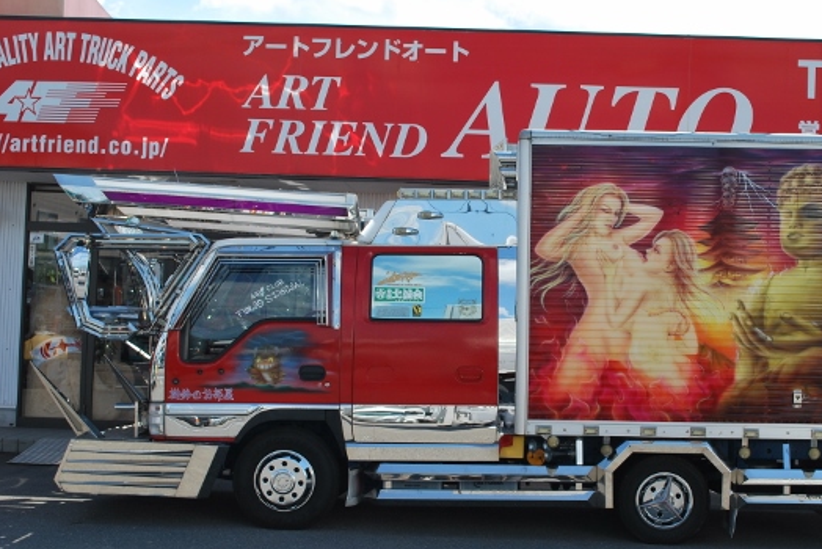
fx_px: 1256
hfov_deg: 36.1
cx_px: 497
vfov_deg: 24.6
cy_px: 296
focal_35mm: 55
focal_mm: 30
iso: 100
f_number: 7.1
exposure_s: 1/200
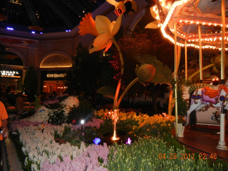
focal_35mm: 31
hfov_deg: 58.4
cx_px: 113
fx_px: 204
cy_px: 86
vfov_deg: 45.4
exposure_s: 1/30
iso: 400
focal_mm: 5.4
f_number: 3.5
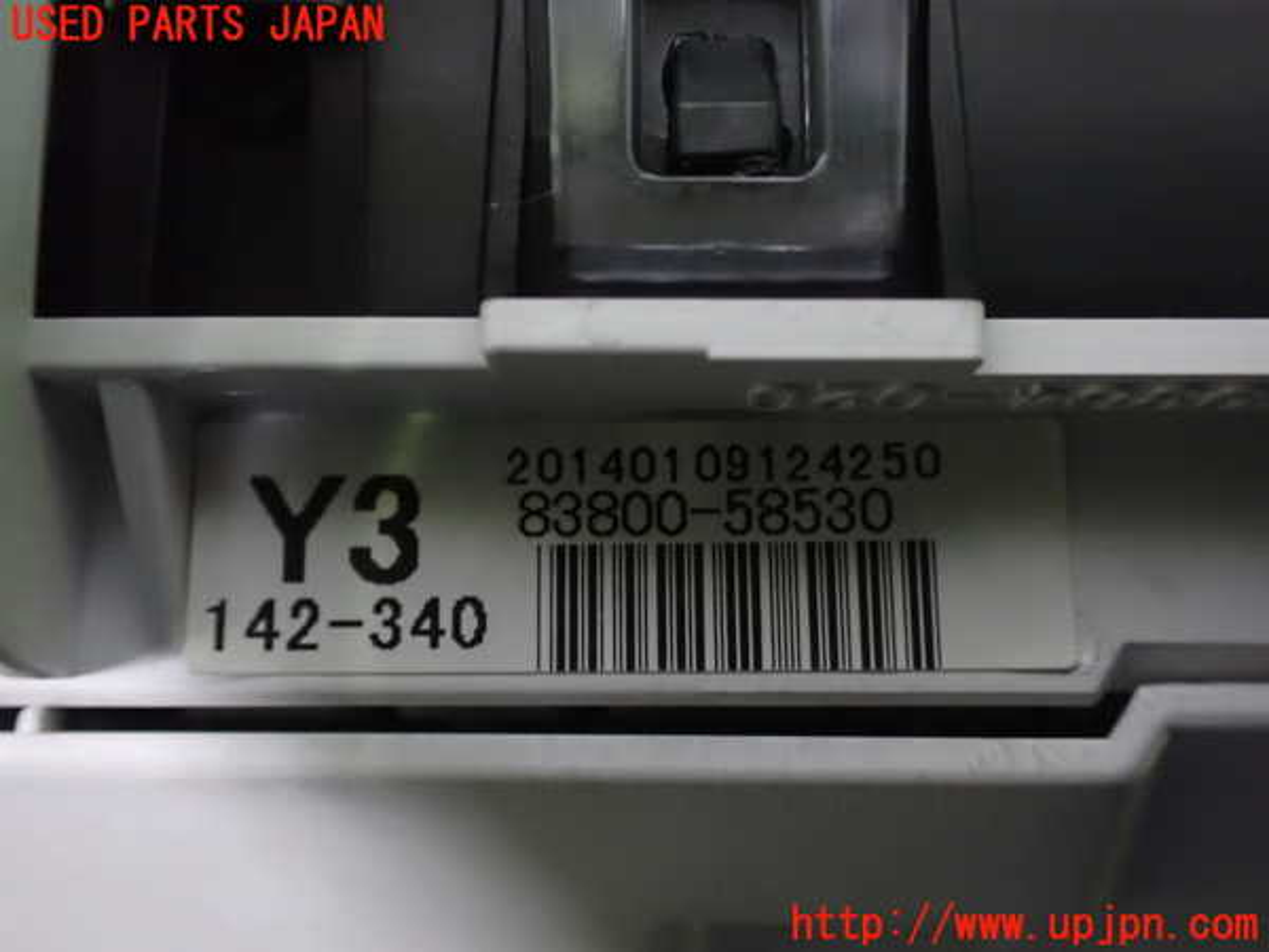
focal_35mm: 30
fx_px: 1100
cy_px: 476
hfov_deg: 60.0
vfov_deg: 46.8
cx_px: 634
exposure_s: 1/20
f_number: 2.3
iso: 1600
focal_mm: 5.4
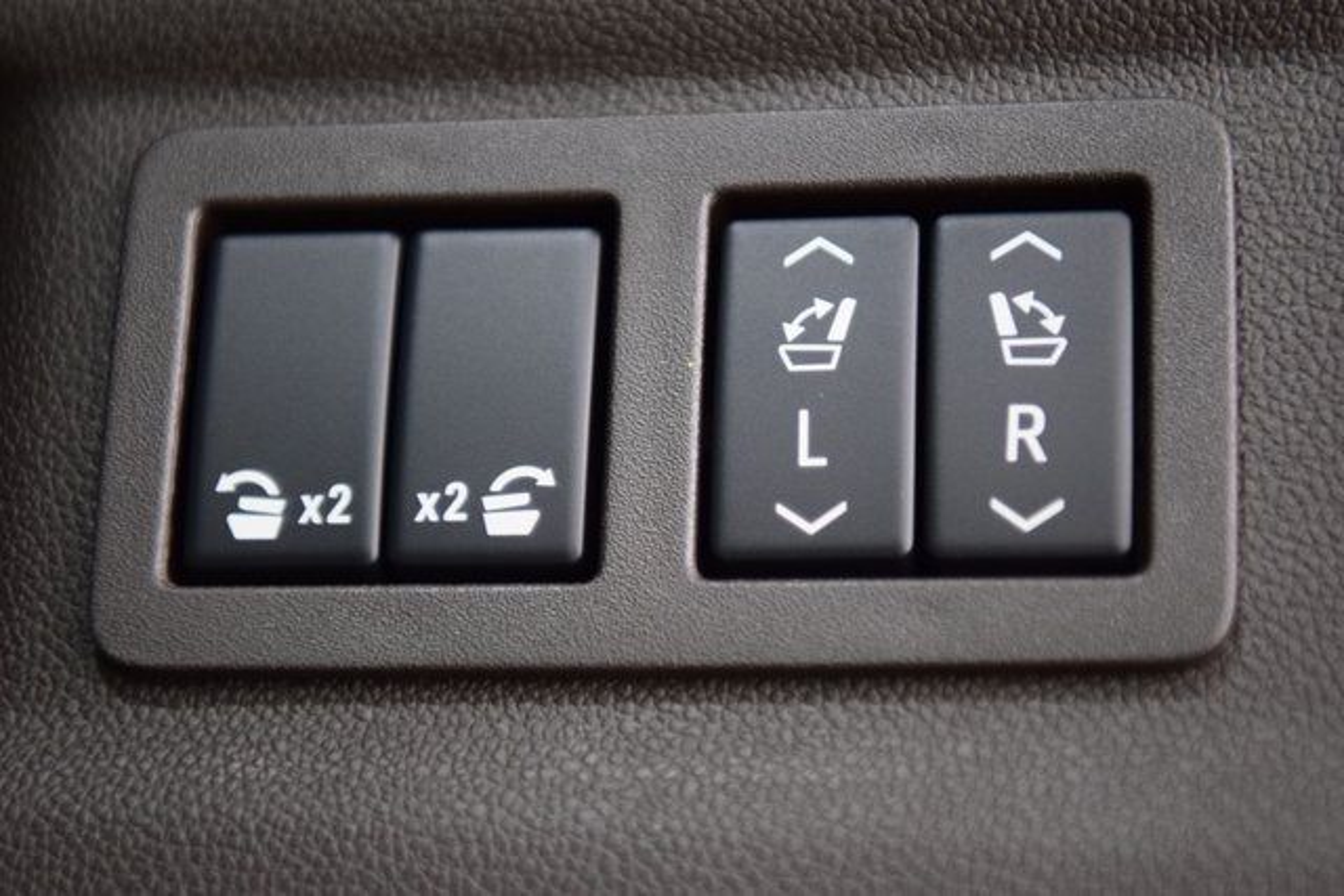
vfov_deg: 13.0
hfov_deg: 19.5
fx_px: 3921
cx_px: 672
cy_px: 448
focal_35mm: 105
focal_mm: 70
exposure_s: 1/6
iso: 1600
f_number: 2.8
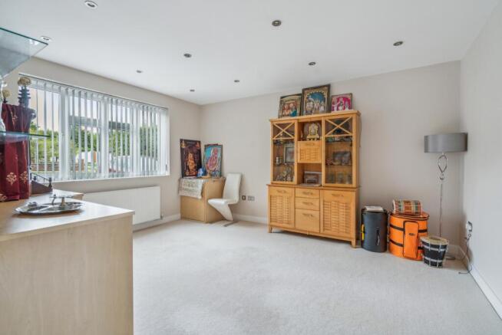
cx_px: 251
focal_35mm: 16
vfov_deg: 73.8
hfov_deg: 96.7
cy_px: 168
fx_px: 223
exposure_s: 1/13
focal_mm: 16
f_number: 6.3
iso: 640
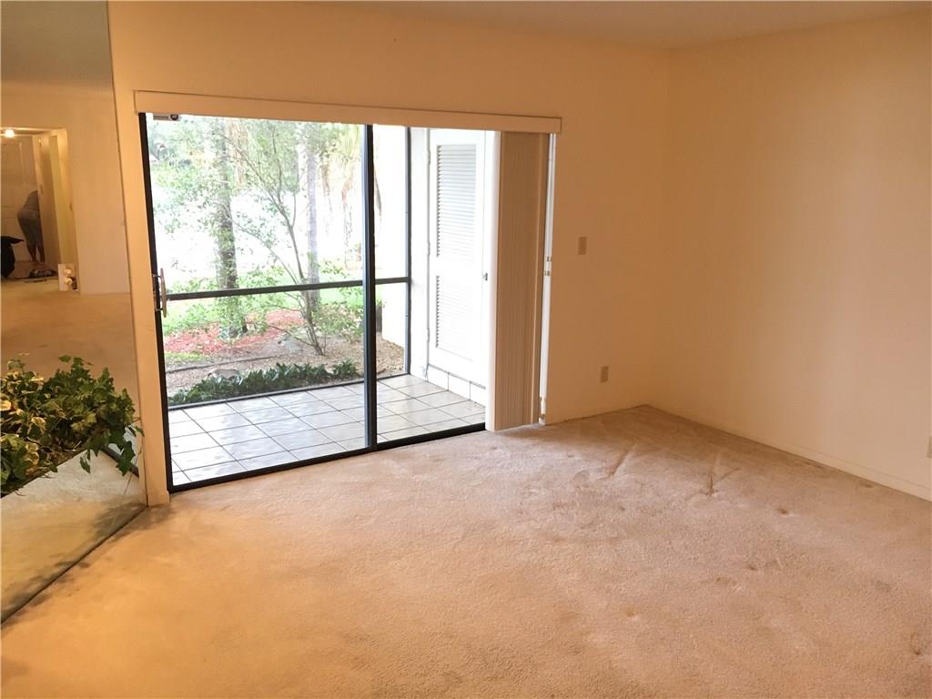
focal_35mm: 29
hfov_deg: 61.7
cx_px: 466
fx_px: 781
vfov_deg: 48.2
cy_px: 350
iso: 160
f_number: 2.2
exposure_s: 1/30
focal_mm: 4.15
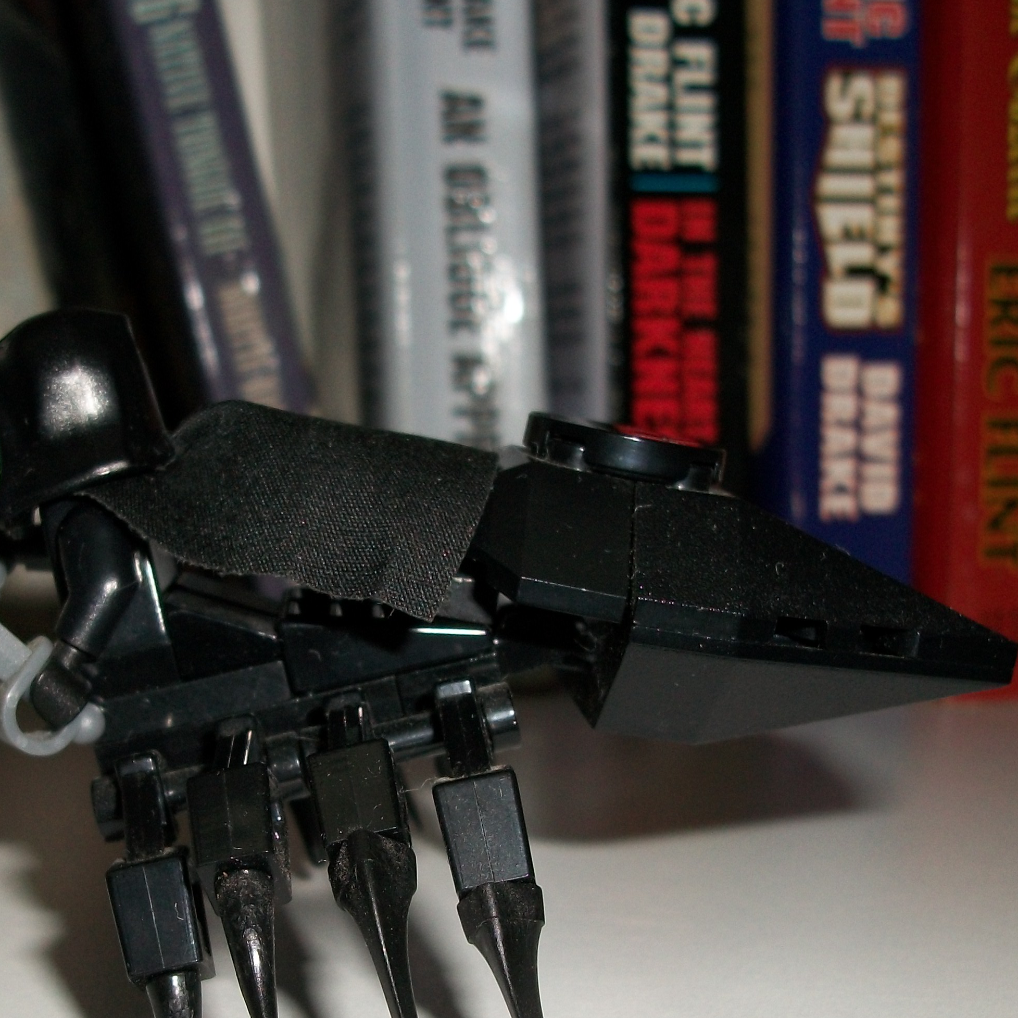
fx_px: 1763
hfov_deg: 31.7
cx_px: 277
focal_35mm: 53
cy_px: 695
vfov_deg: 31.9
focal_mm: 5.7
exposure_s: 1/60
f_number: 2.9
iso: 80
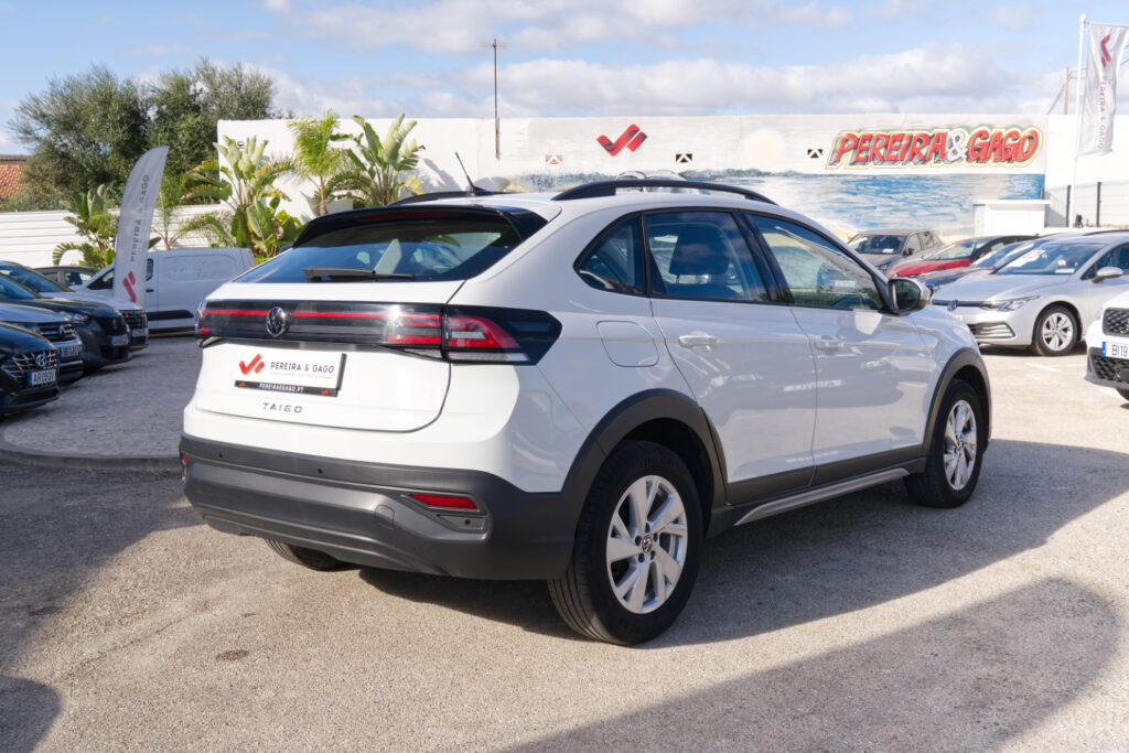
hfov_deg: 53.1
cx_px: 564
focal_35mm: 36
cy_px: 376
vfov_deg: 36.9
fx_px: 1129
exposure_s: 1/160
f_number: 10
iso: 160
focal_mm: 24.2
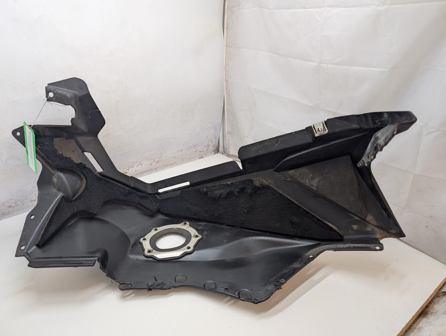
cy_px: 168
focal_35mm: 24
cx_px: 223
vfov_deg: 56.9
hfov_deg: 71.5
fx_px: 310
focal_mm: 6.9
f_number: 1.68
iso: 71
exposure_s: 1/49
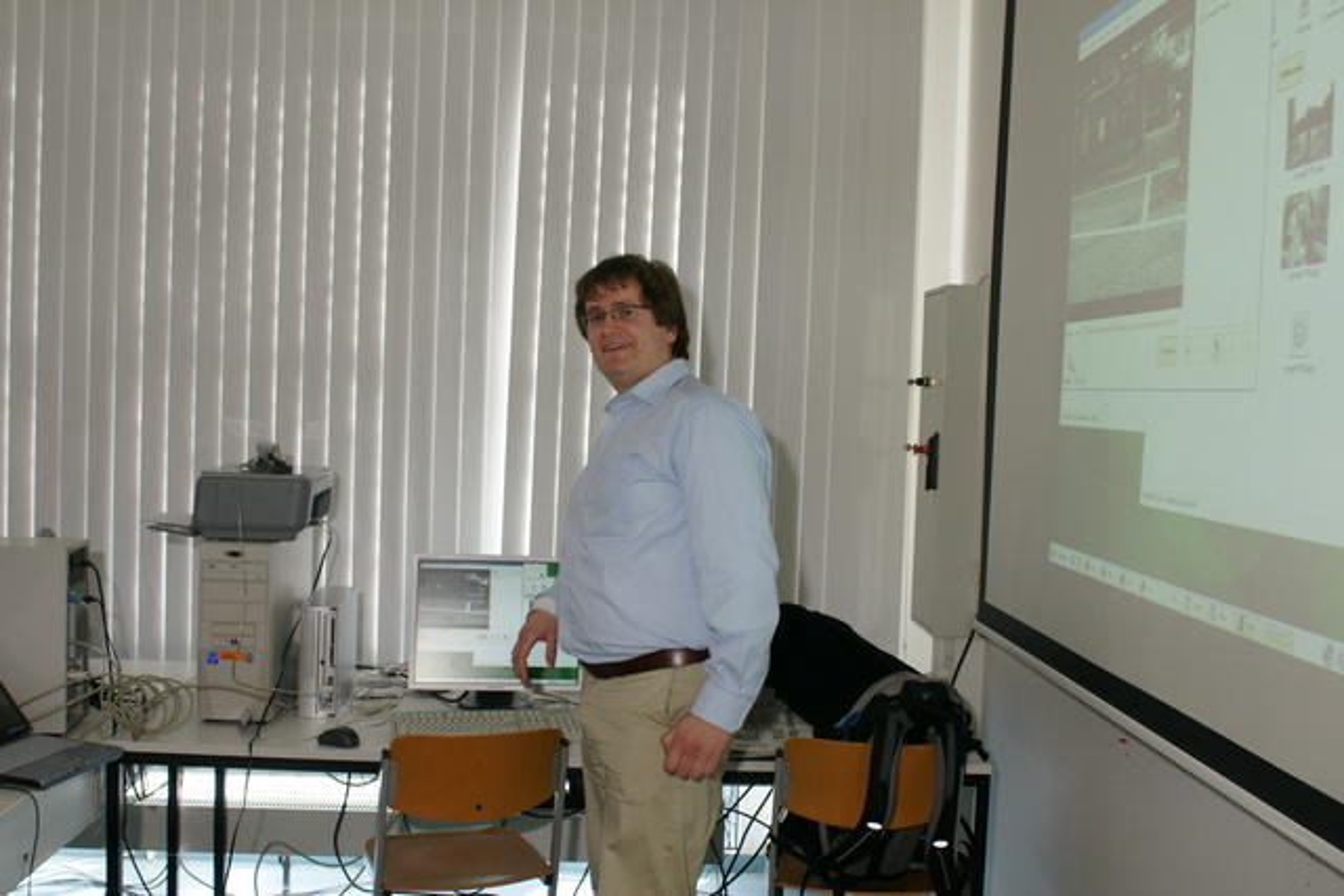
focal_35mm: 36
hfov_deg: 53.1
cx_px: 672
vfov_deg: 36.9
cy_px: 448
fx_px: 1344
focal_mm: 24
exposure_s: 1/60
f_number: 5.6
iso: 400
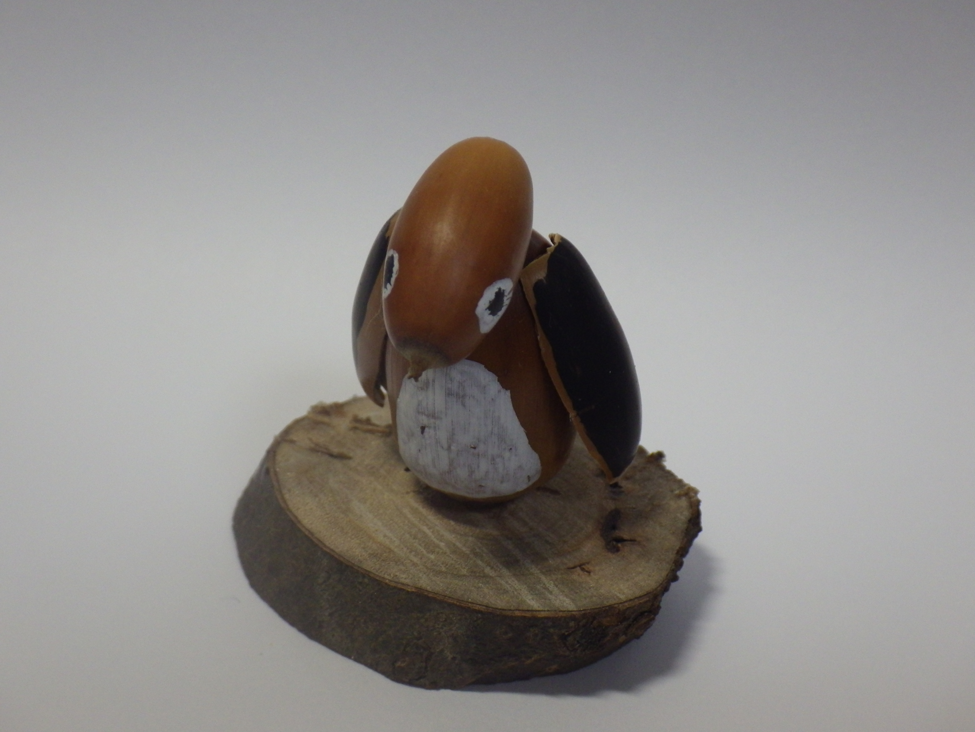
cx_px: 488
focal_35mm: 51
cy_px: 366
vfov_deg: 28.6
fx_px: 1436
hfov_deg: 37.5
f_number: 4.4
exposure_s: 1/60
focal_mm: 9.1
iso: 400
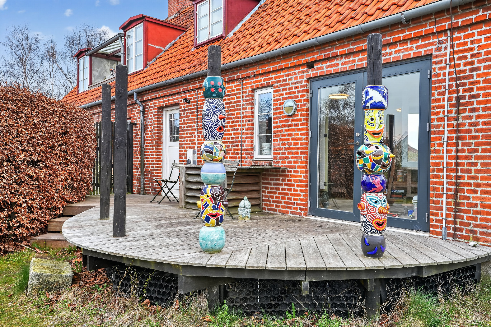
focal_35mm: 29
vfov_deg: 45.0
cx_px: 246
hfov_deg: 63.7
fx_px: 395
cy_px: 164
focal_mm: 29
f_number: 8
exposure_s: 1/200
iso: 400
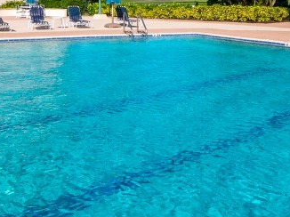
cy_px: -18
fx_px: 368
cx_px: 179
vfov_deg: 29.8
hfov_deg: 42.7
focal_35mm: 44
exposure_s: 1/400
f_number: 9
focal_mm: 7
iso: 200
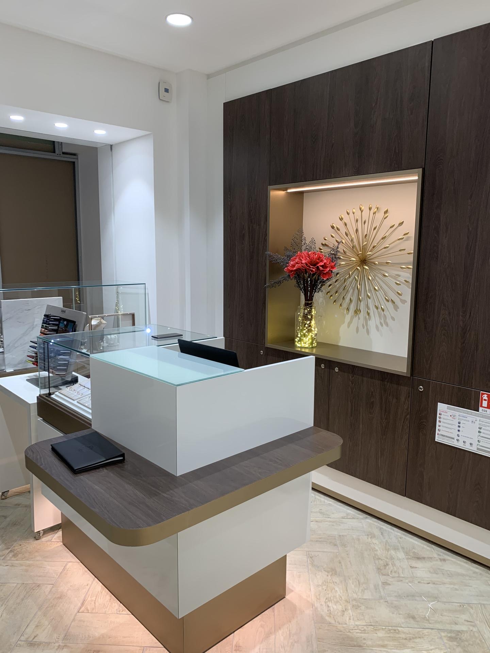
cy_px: 326
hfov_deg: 53.1
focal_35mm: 26
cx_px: 245
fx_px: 491
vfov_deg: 67.3
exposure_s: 1/100
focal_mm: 4.25
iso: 50
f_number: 1.8
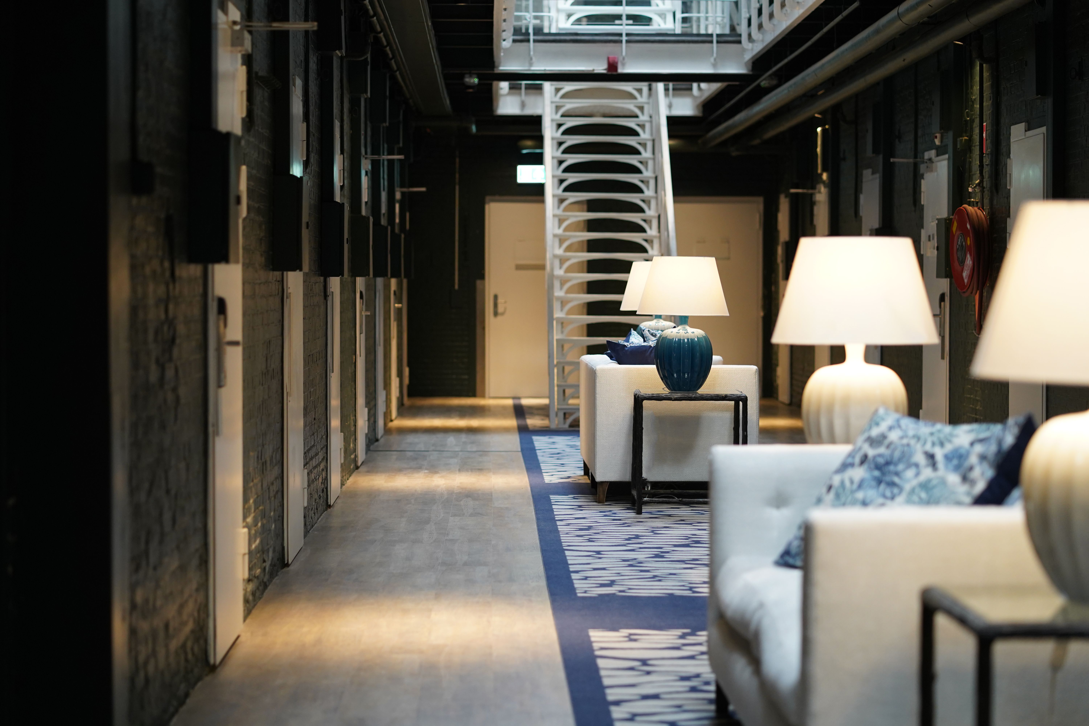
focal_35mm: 85
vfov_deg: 16.1
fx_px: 2571
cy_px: 363
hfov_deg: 23.9
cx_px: 544
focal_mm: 85
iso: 1600
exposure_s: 1/160
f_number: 2.5
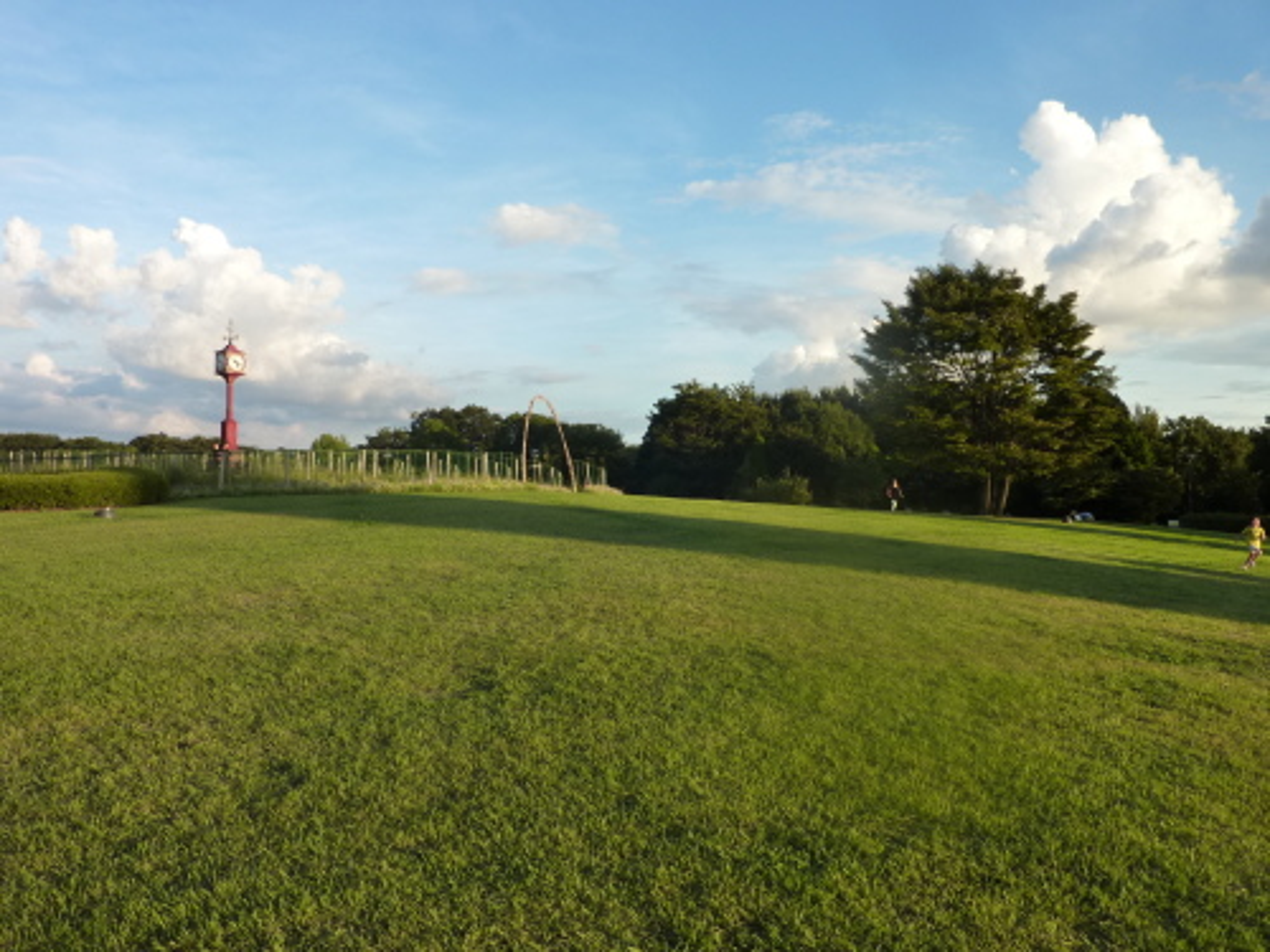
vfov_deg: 54.9
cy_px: 476
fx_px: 917
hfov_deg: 69.4
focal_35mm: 25
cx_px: 635
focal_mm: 4.1
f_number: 4
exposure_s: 1/250
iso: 125
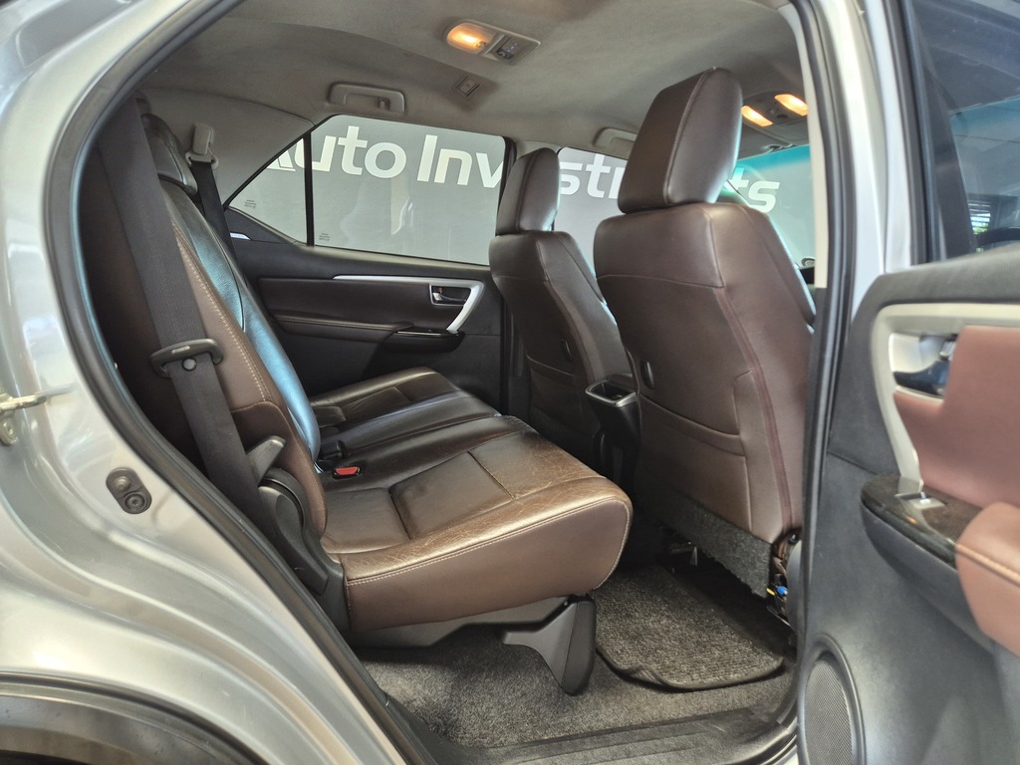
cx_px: 510
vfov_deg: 58.9
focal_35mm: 23
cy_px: 382
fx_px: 678
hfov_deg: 73.9
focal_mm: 5.4
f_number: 1.8
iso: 250
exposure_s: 1/100
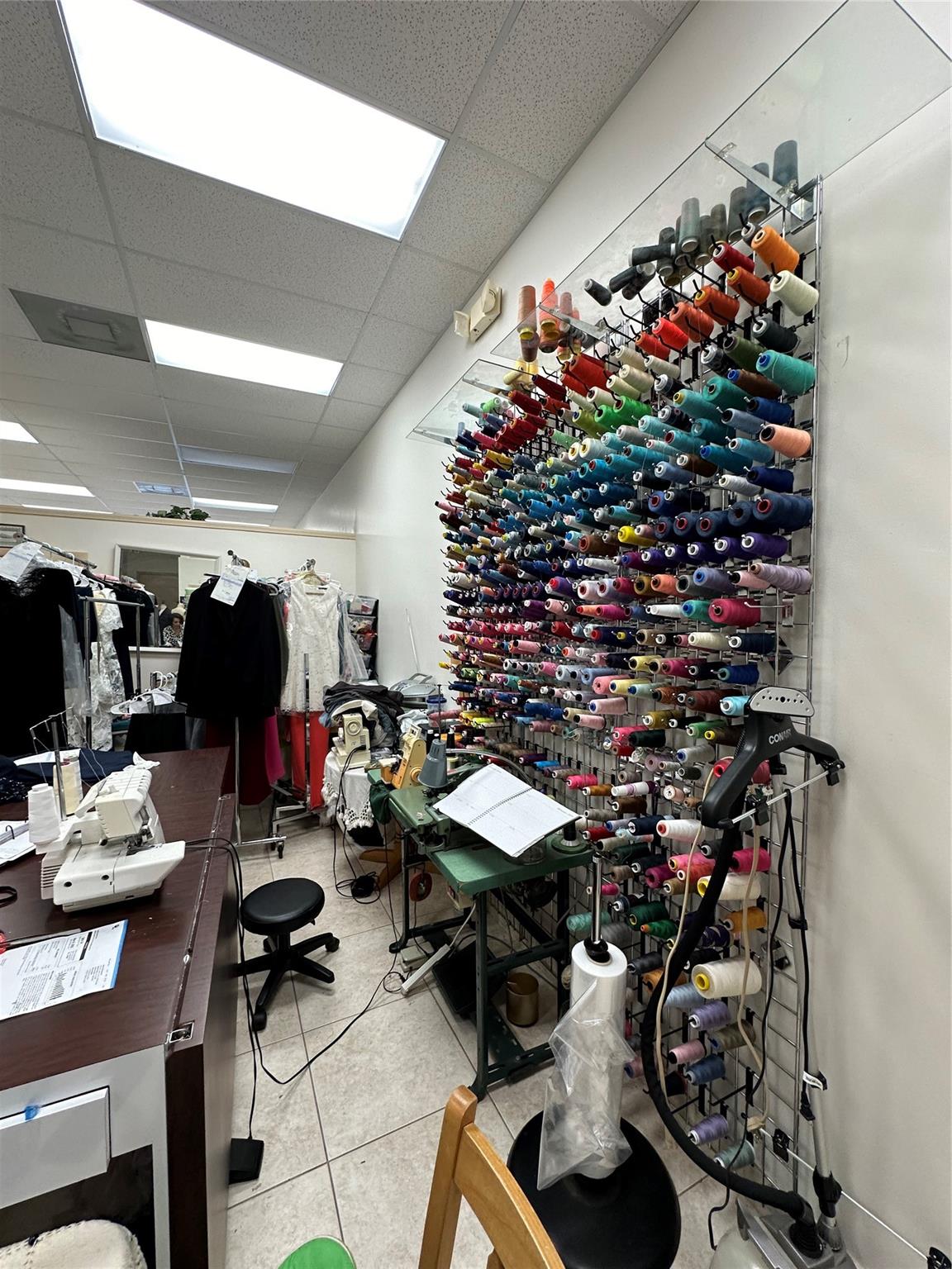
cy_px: 634
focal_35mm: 14
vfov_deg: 102.1
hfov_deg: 85.7
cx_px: 476
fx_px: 513
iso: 160
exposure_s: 1/120
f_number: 2.2
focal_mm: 2.22
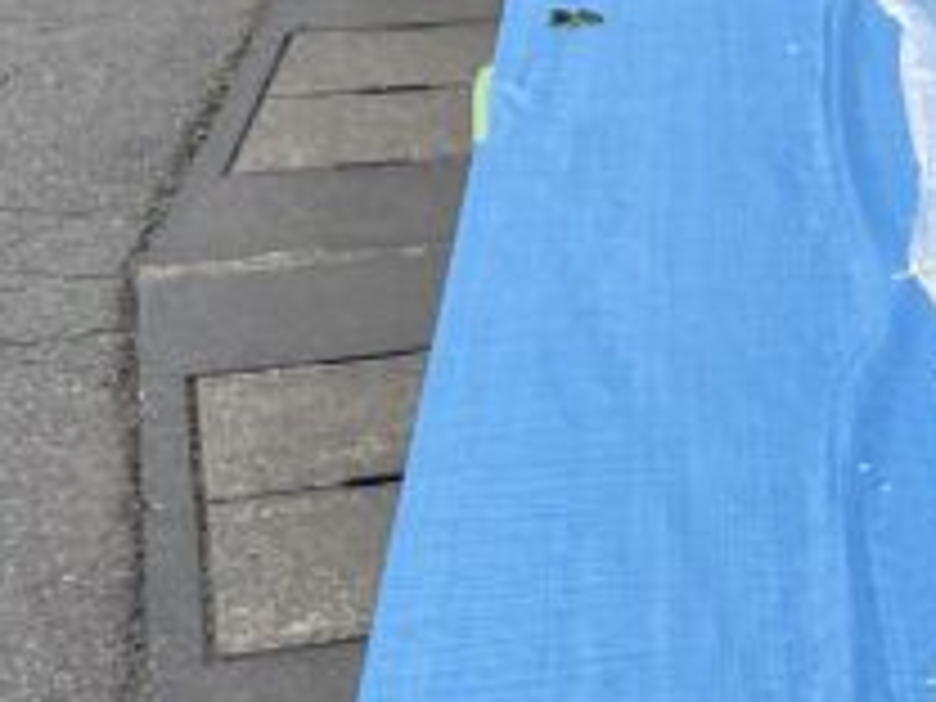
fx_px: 3326
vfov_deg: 11.9
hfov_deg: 14.3
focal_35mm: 123
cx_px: 1647
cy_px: -81
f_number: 1.6
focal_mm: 5.1
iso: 32
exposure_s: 1/6579
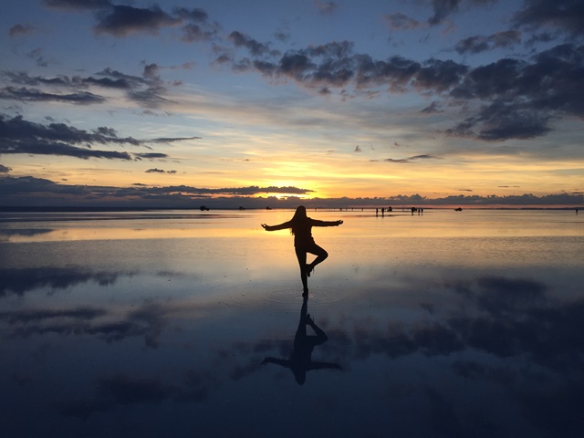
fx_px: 489
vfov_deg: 48.2
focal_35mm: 29
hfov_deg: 61.7
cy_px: 219
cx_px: 292
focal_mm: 4.15
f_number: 2.2
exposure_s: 1/482
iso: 32
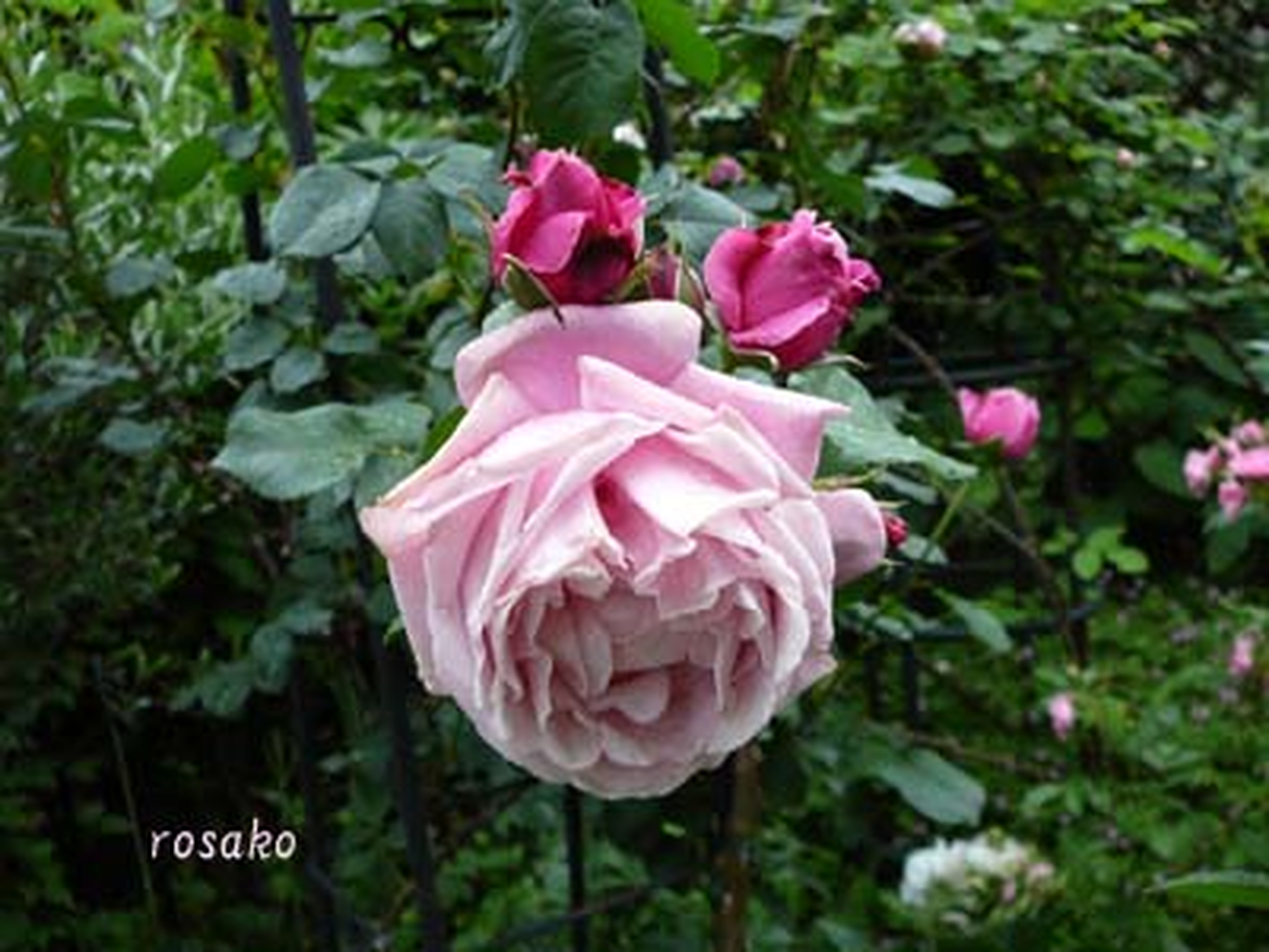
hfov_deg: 52.6
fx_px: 1283
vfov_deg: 40.7
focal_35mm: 35
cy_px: 476
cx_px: 634
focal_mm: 5.2
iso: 200
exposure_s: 1/30
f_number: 2.8
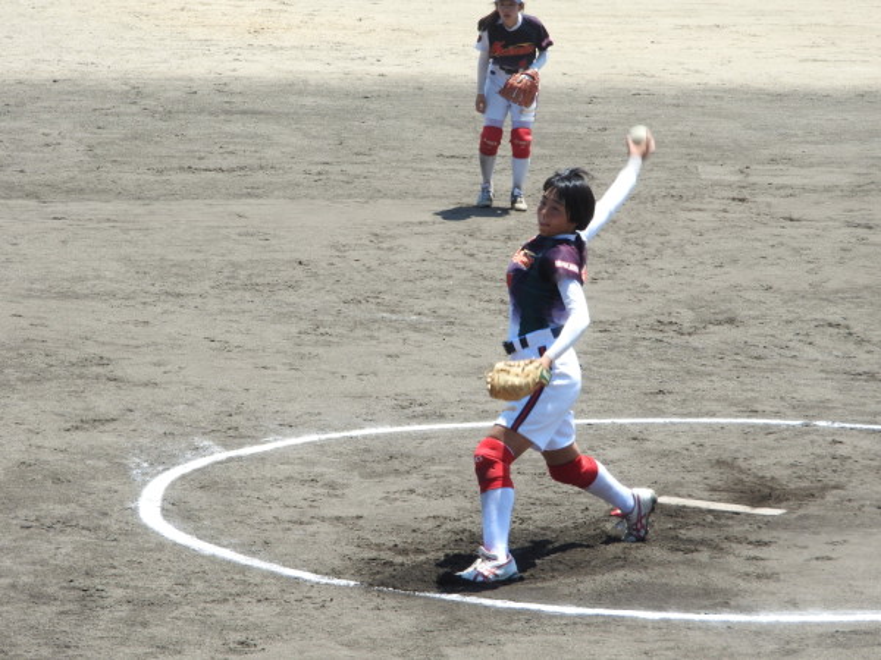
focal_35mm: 180
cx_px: 440
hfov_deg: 11.0
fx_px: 4581
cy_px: 330
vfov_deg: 8.2
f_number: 5.3
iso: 100
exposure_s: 1/320
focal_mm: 32.2
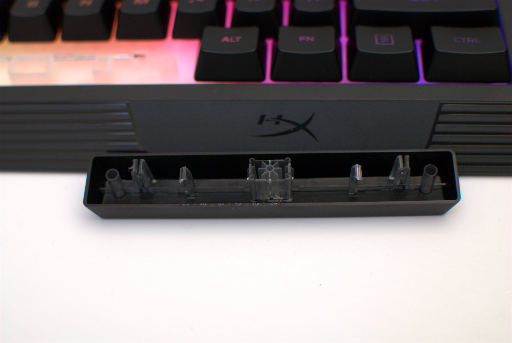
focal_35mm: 52
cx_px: 256
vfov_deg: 25.8
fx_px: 748
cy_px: 172
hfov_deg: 37.8
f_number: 2.8
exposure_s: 1/50
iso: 100
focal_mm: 35
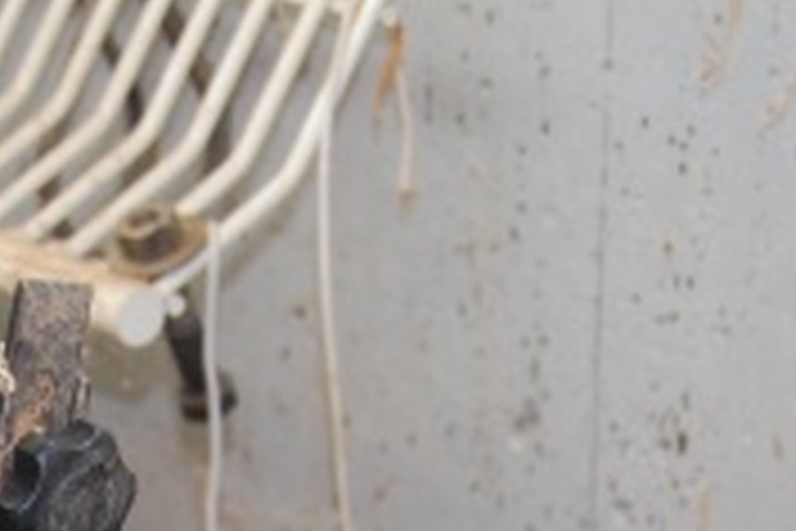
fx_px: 3117
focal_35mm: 141
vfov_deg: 9.5
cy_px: 783
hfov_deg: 14.3
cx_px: -2
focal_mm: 26
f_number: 4.2
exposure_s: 1/60
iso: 400
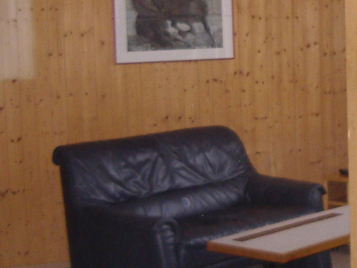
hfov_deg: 19.9
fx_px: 1001
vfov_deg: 15.2
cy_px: 114
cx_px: 312
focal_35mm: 97
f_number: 2.6
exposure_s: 1/60
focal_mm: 5.8
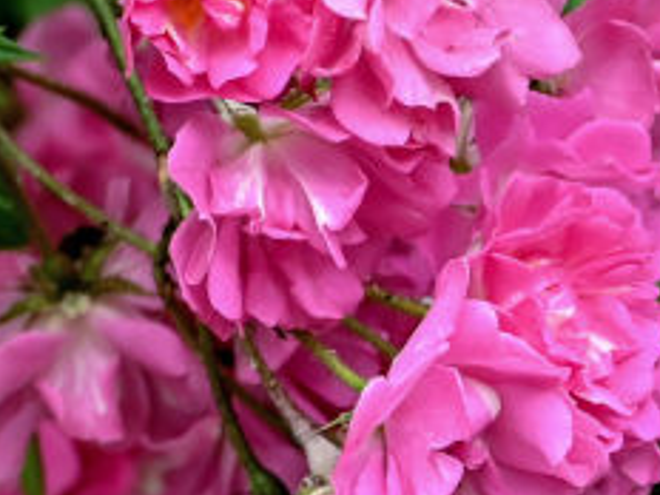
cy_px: 91
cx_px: -144
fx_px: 13365
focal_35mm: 701
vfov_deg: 2.1
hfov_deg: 2.8
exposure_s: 1/125
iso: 800
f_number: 5.6
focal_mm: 94
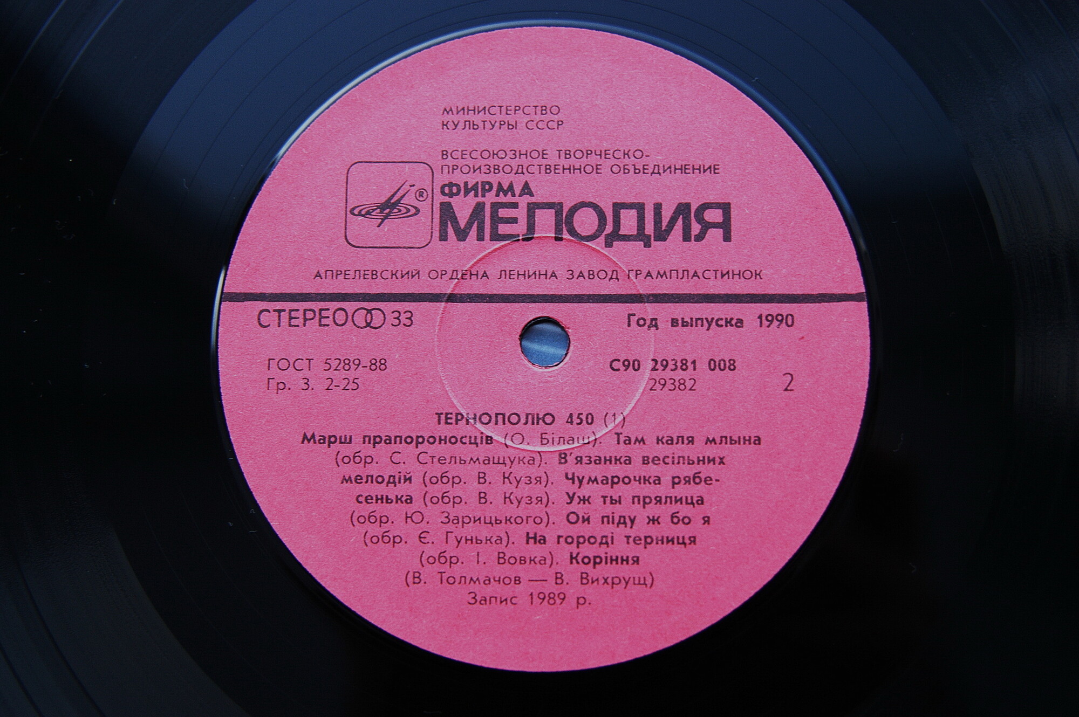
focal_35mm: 52
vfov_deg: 25.7
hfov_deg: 37.9
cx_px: 540
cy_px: 358
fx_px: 1572
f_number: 3.3
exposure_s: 1/40
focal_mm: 35
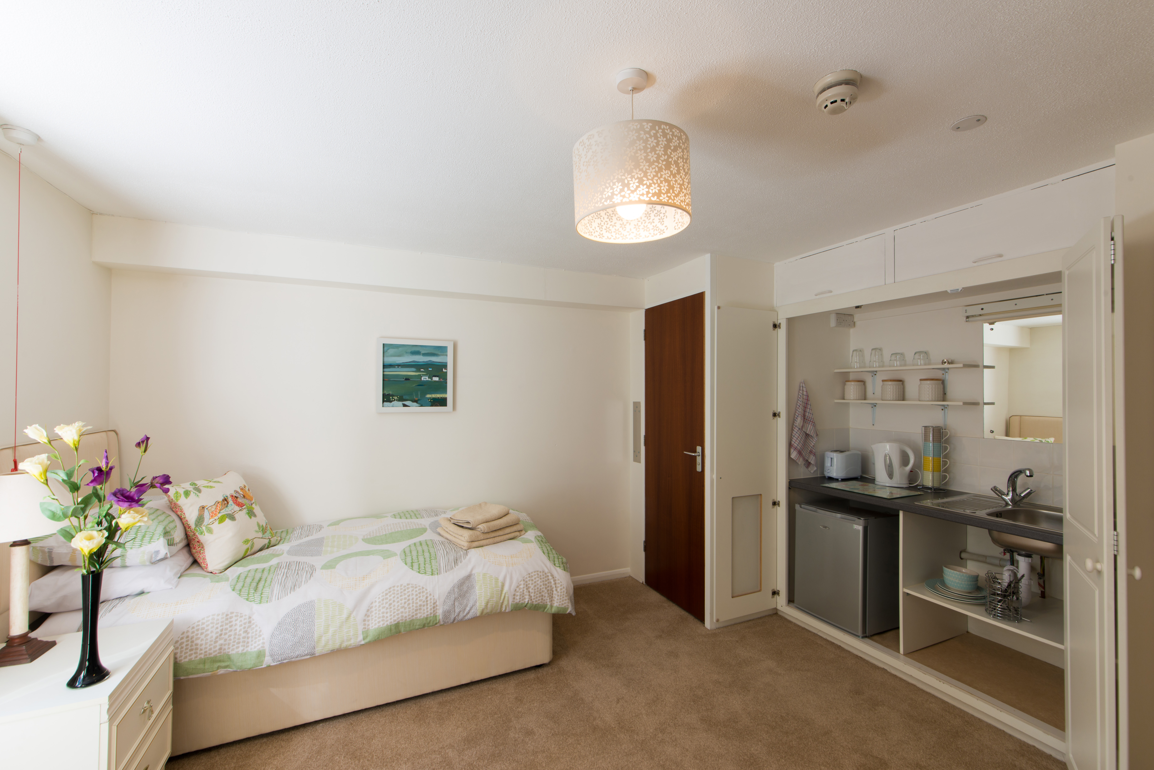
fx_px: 481
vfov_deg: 77.4
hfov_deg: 100.4
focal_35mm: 15
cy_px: 385
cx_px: 577
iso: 100
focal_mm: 15
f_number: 11
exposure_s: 1/2.5
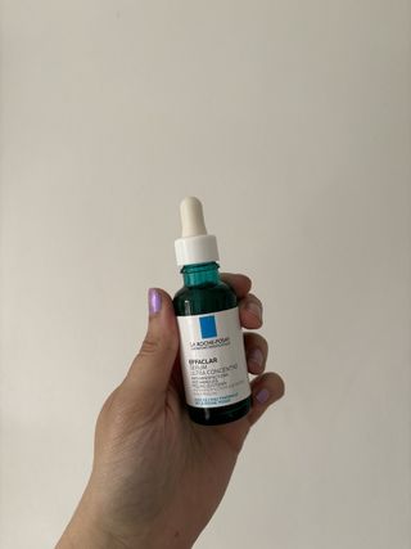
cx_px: 206
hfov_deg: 53.0
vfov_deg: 67.3
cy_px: 274
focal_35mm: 26
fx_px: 412
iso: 100
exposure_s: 1/121
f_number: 1.6
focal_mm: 5.96
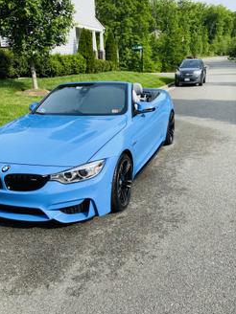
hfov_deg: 46.8
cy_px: 179
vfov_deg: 59.7
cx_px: 119
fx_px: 273
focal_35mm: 30
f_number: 1.8
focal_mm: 4.25
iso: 32
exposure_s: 1/1330
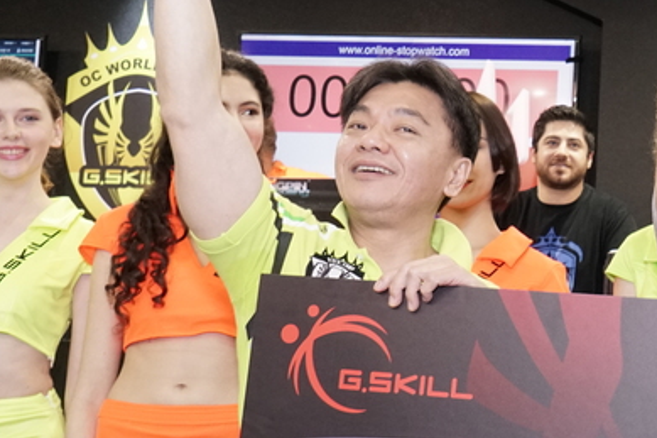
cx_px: 735
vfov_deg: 18.4
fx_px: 1350
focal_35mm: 74
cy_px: 216
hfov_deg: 25.3
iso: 3200
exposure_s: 1/60
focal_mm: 24
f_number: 7.1
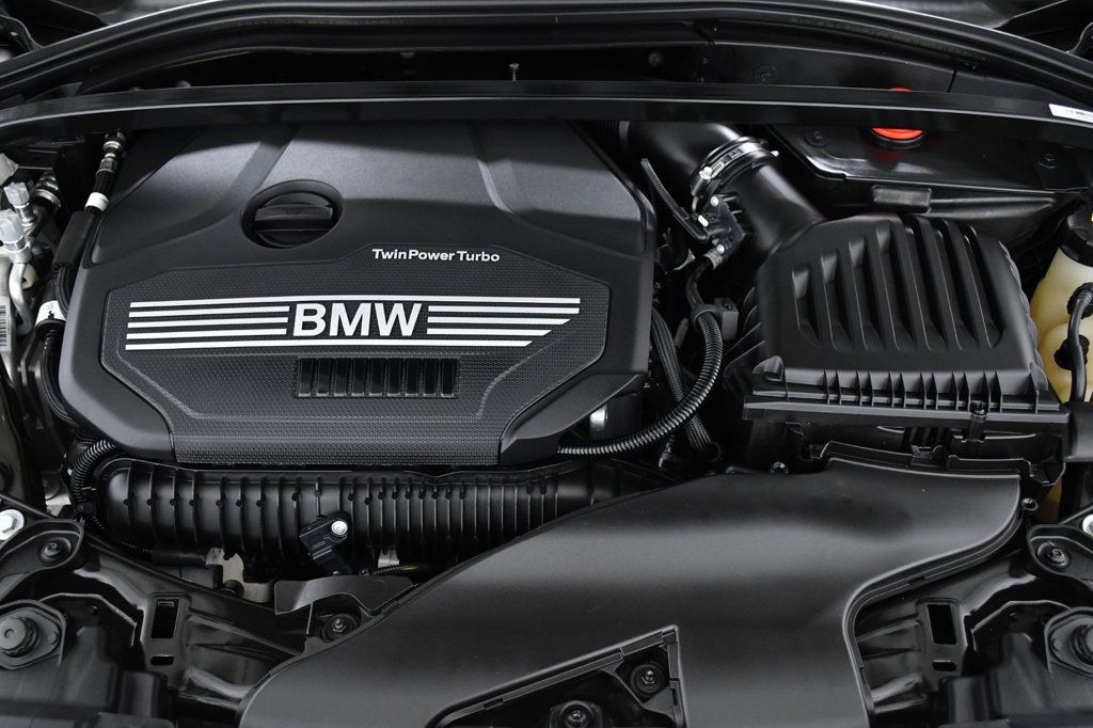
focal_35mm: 36
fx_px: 1093
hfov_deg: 53.1
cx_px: 546
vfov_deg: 36.8
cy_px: 364
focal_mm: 24
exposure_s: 1/100
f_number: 5
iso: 2500
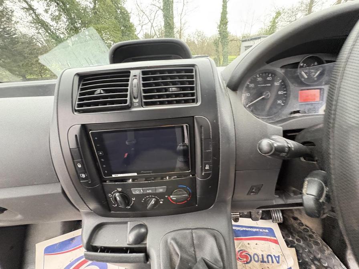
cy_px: 134
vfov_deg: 85.7
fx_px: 145
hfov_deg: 102.1
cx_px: 180
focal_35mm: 14
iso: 800
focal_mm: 2.22
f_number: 2.2
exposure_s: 1/60
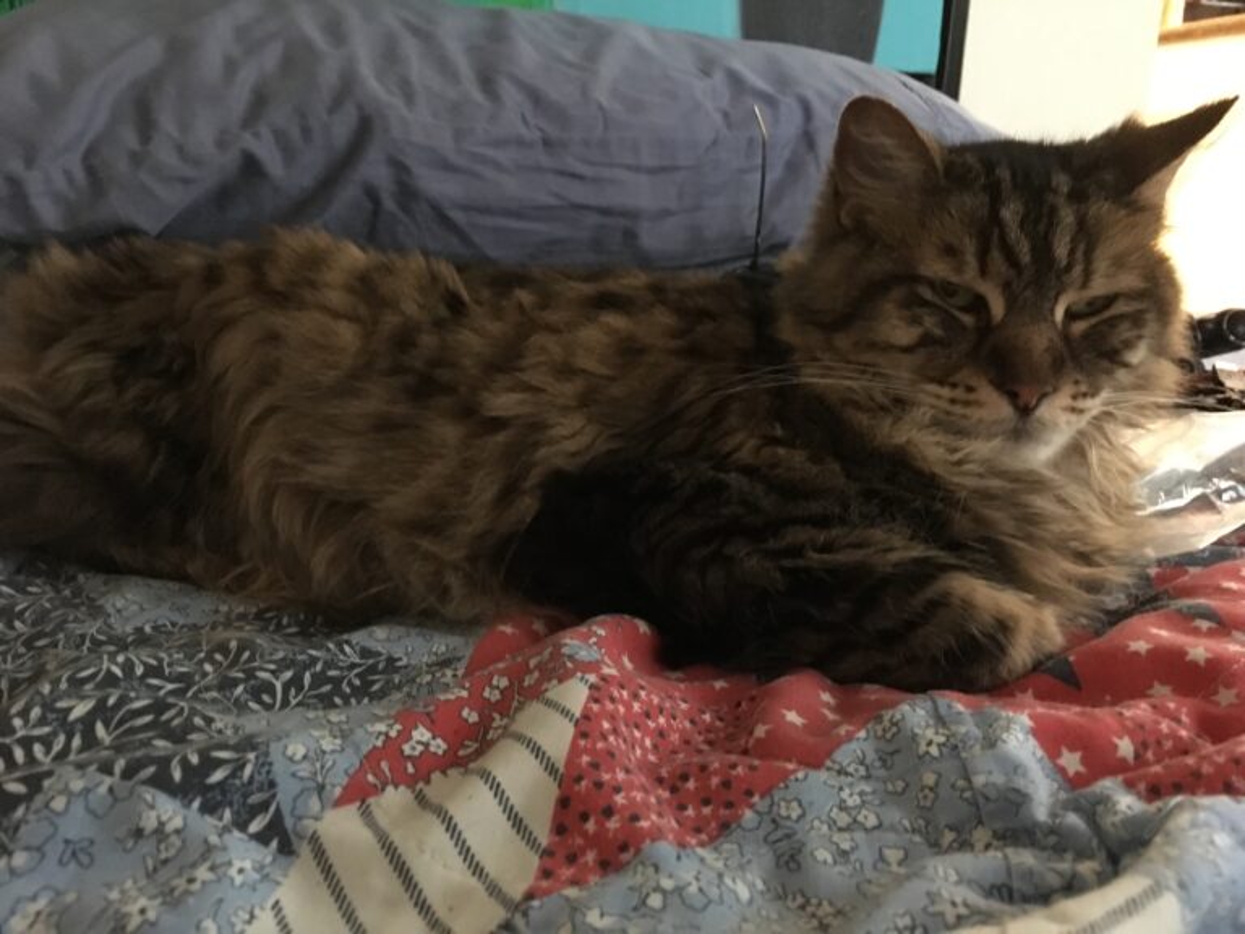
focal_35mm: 29
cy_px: 467
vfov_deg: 48.2
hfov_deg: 61.7
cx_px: 622
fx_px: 1043
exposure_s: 1/15
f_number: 2.2
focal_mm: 4.15
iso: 800
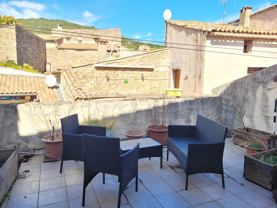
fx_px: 208
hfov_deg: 67.3
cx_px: 138
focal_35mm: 26
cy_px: 104
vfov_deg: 53.1
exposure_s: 1/434
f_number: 1.8
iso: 40
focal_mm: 5.4
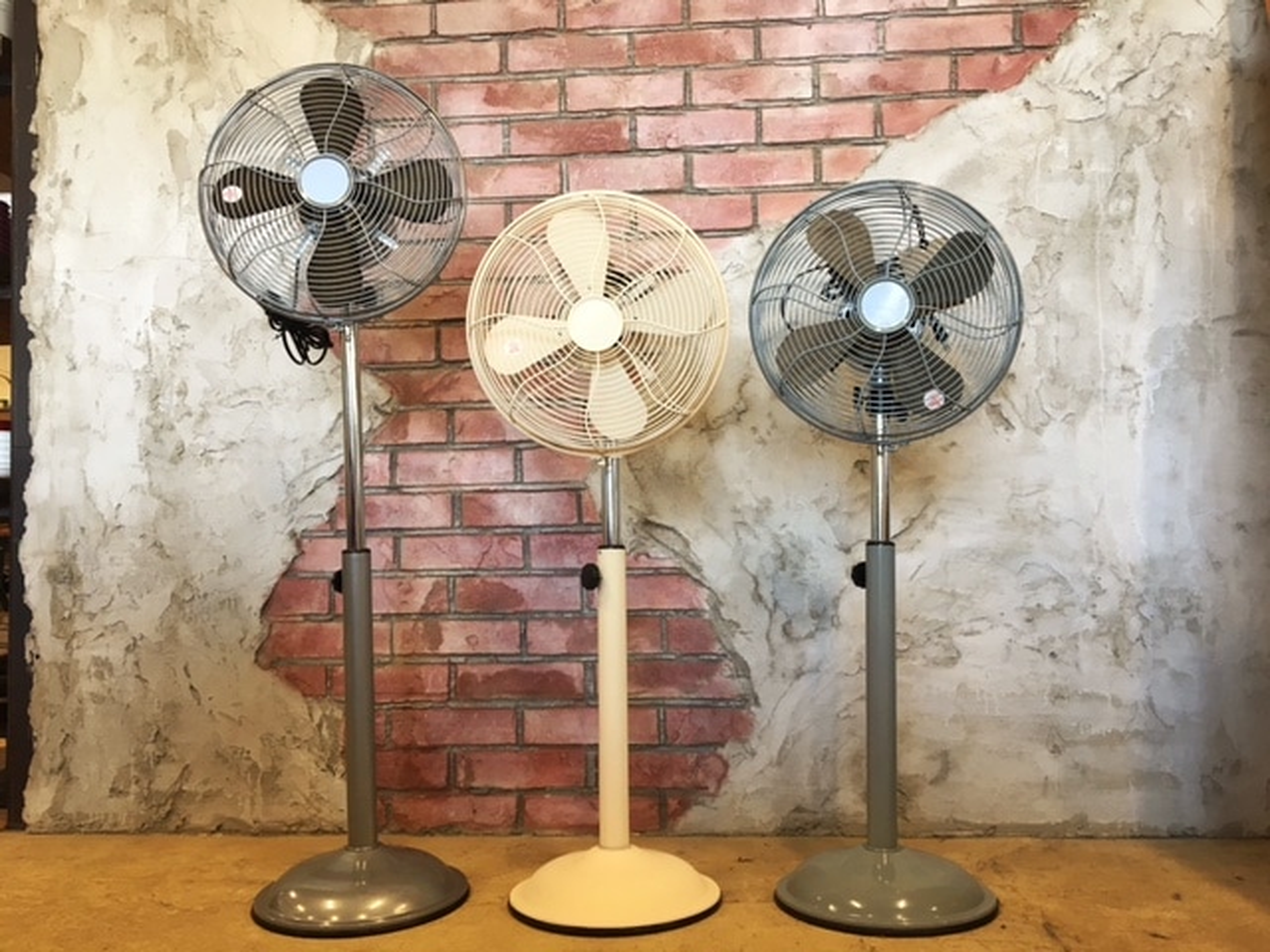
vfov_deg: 48.2
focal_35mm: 29
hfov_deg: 61.7
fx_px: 1064
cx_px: 635
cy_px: 476
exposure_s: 1/30
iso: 32
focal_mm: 4.15
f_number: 2.2
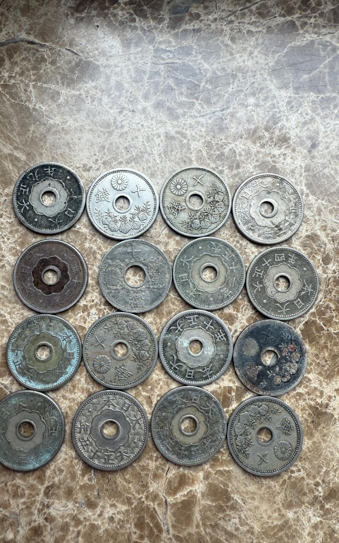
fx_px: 384
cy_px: 270
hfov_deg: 47.6
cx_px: 158
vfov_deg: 70.4
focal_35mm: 26
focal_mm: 2.22
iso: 40
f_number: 2.2
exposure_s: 1/120
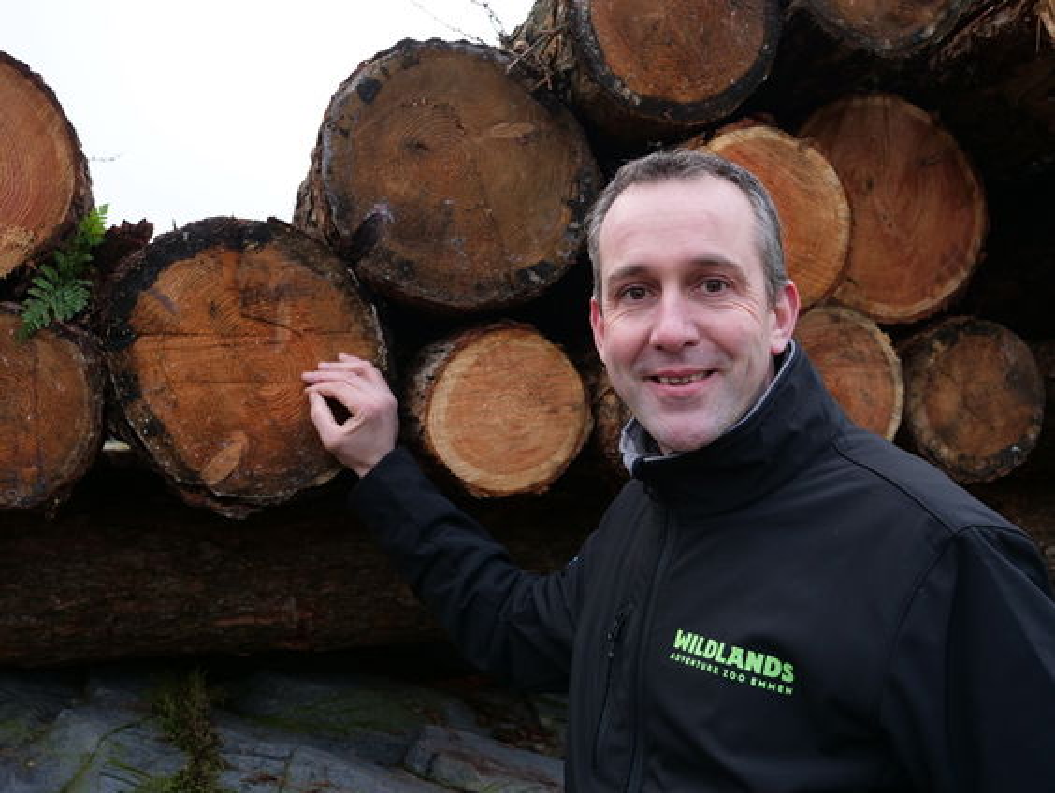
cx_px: 528
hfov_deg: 46.8
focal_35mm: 40
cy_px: 396
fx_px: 1220
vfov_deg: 36.0
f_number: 3.3
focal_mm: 20
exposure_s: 1/100
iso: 200
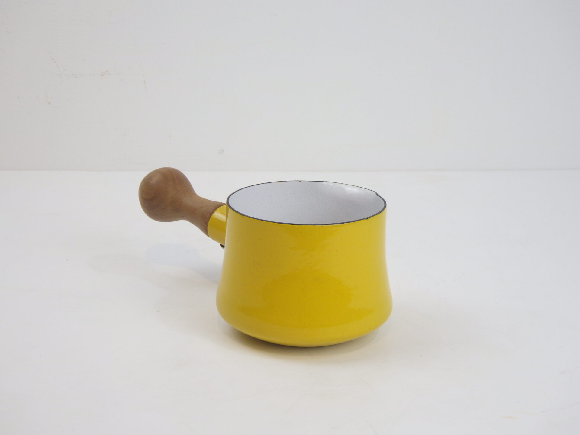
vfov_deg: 23.7
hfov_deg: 31.2
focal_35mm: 62
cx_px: 290
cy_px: 218
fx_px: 1039
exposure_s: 1/30
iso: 125
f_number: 4.6
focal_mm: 11.1
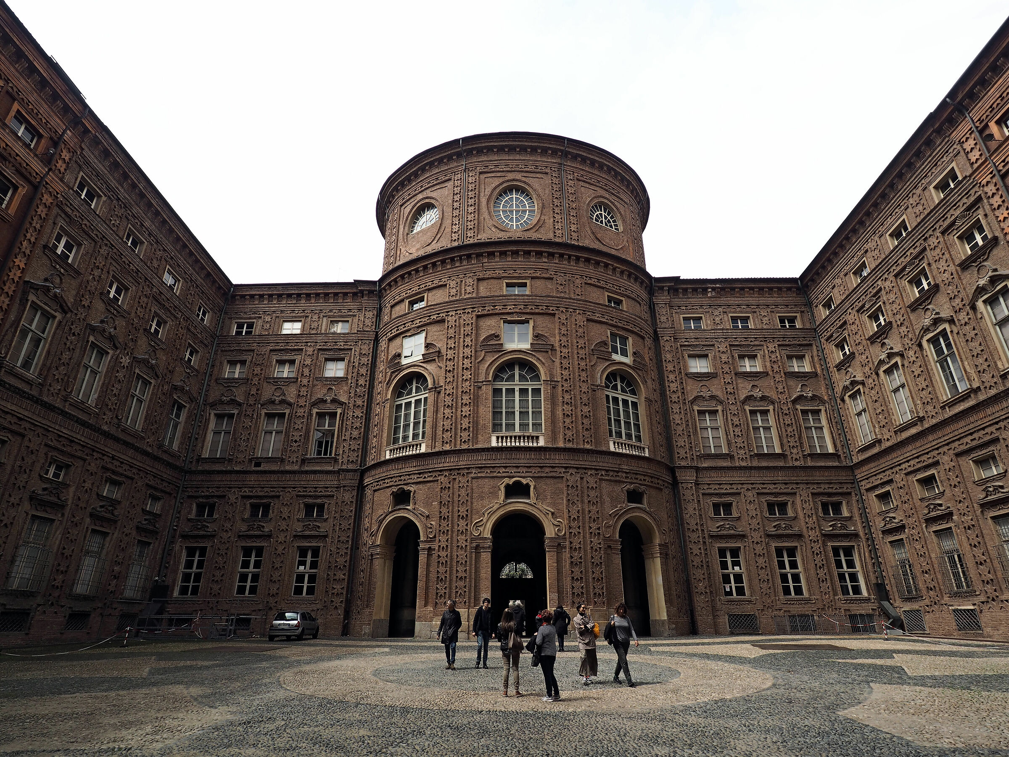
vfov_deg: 71.6
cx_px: 504
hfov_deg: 87.8
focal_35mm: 18
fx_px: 525
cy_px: 378
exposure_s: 1/160
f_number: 6.3
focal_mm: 9
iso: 200
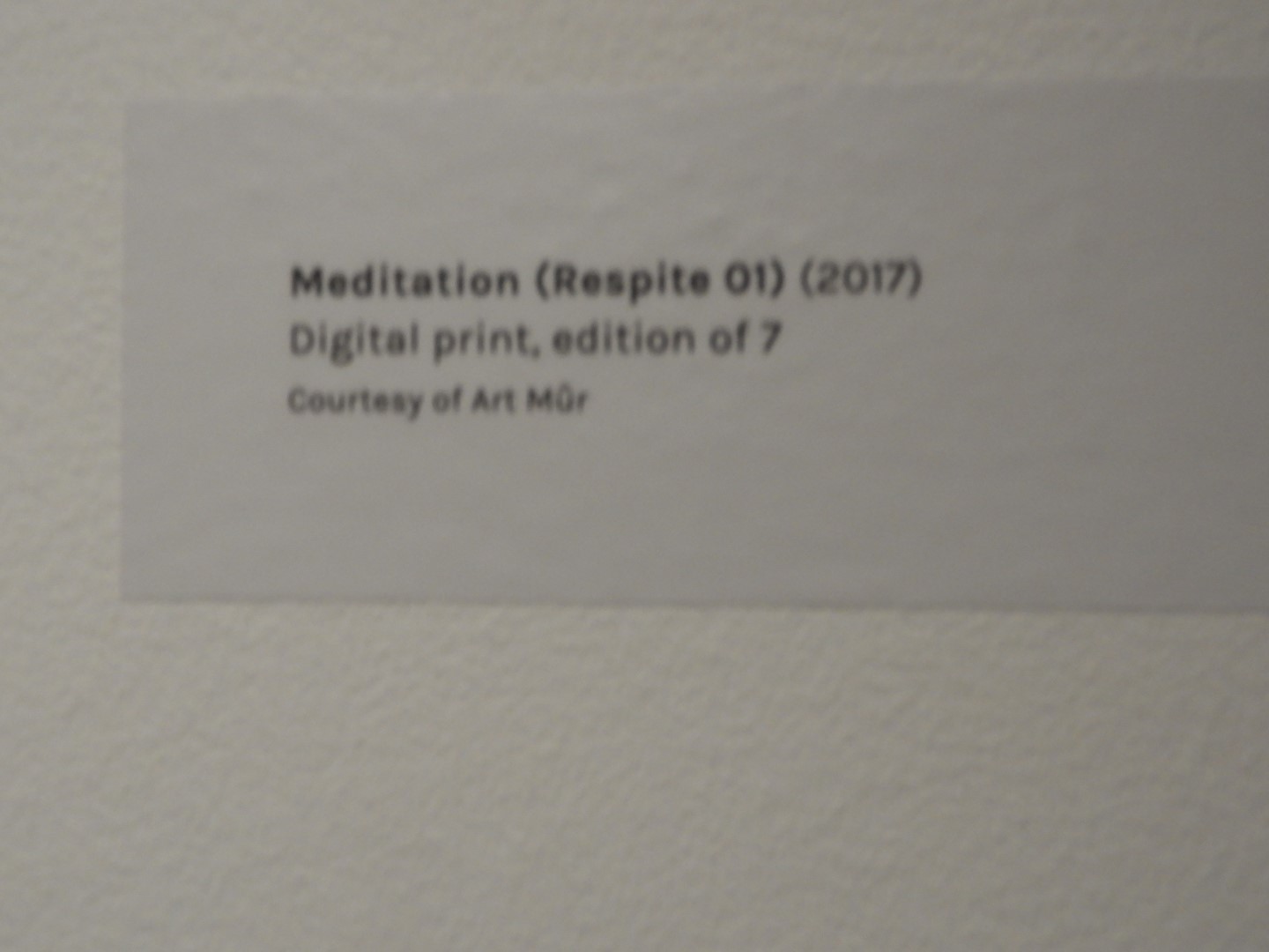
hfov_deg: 60.0
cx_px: 634
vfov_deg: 46.8
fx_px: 1100
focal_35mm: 30
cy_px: 476
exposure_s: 1/30
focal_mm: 5.4
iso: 360
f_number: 3.5
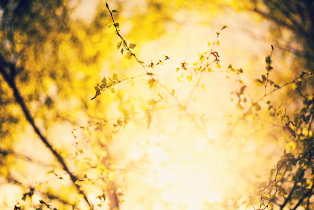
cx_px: 157
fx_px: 436
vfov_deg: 27.0
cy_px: 105
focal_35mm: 50
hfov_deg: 39.6
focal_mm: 50
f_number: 1.8
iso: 100
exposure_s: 1/4000
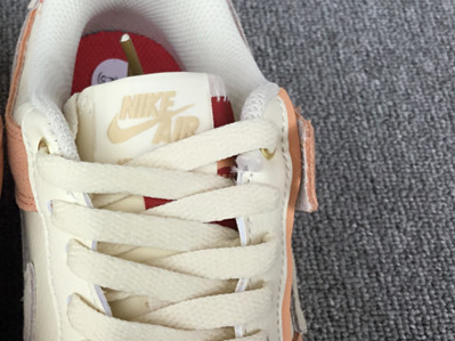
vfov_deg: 21.0
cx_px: 5
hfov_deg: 26.4
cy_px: 160
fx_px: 920
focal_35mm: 70
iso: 25
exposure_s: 1/226
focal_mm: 3.3
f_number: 2.4
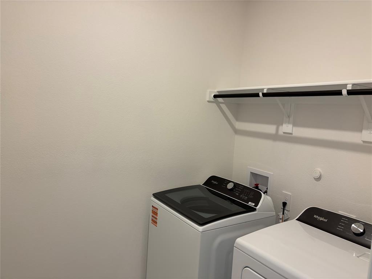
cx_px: 186
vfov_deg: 53.1
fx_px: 279
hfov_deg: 67.3
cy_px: 140
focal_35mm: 26
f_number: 1.6
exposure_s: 1/60
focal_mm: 5.96
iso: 100
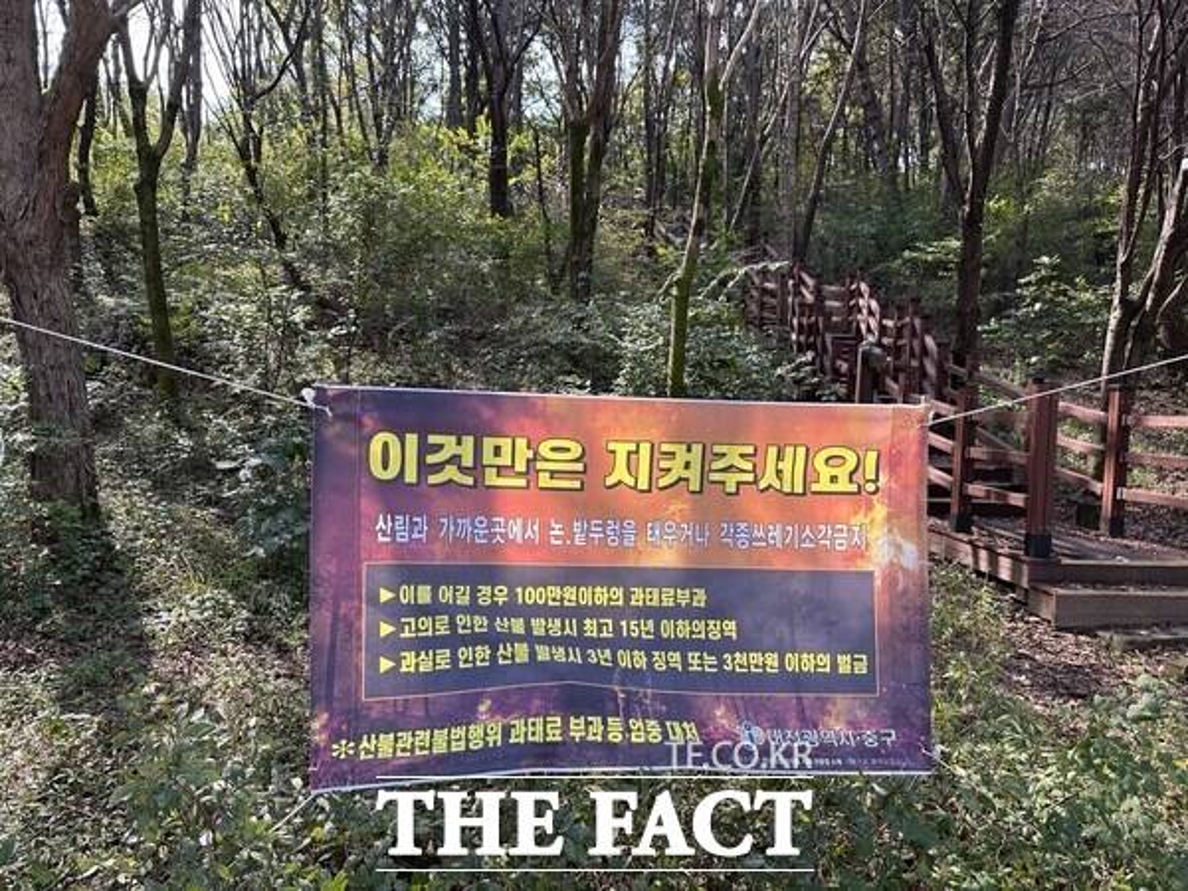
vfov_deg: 56.8
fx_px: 824
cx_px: 594
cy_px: 446
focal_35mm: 24
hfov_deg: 71.6
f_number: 1.78
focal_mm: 6.86
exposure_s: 1/480
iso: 80
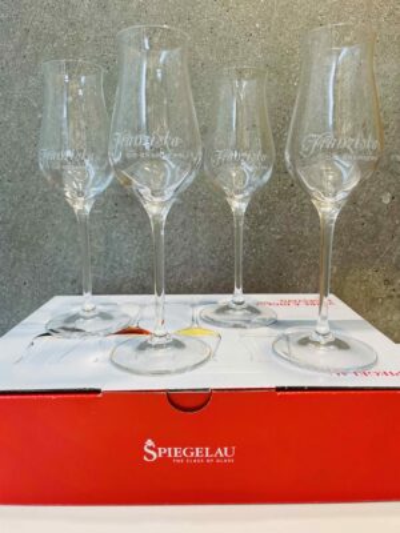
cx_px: 200
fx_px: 401
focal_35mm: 26
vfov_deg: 67.3
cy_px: 266
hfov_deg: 53.1
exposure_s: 1/100
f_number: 1.6
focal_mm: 4.2
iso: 80
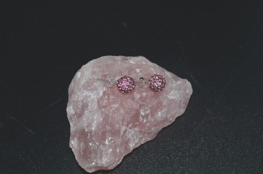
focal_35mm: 52
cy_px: 87
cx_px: 132
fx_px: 383
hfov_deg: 37.9
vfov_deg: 25.6
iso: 100
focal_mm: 35
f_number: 6.3
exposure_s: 1/200
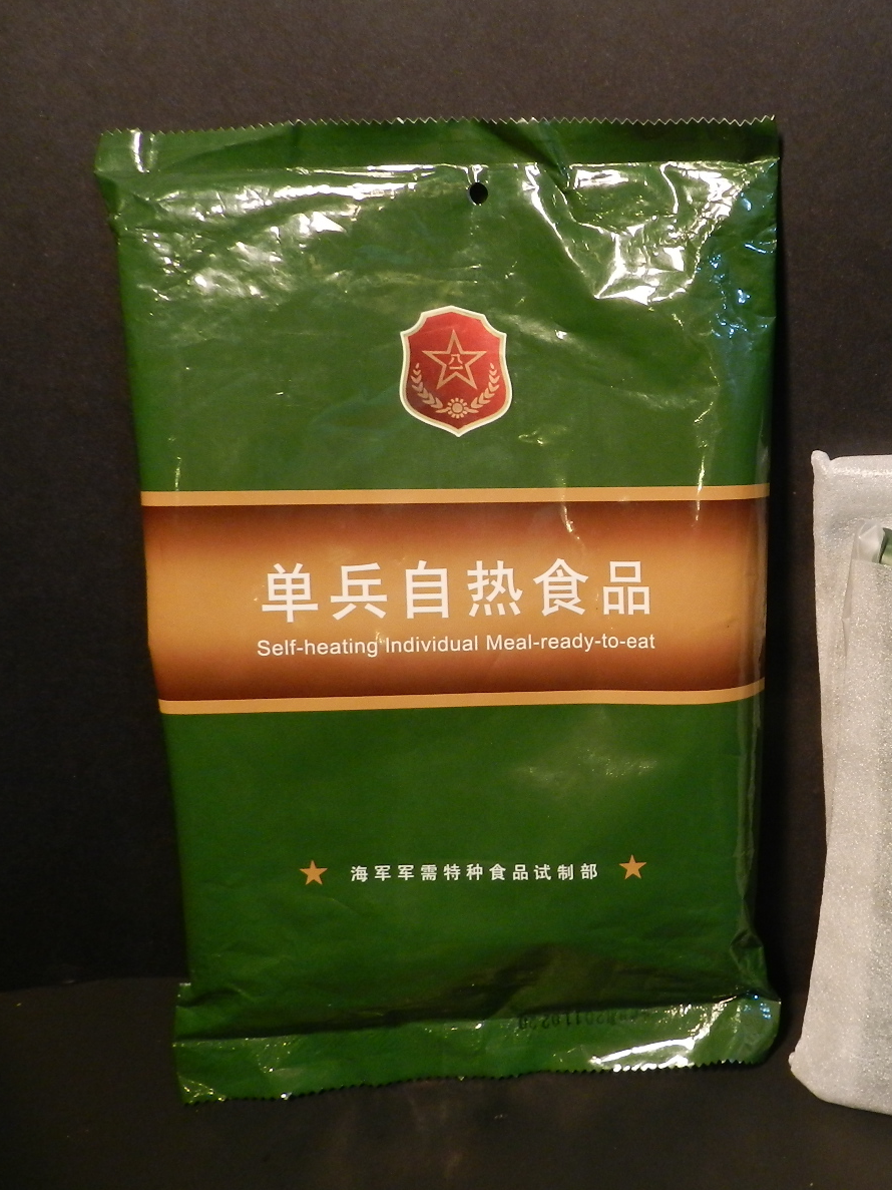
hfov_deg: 42.3
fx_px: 1065
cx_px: 773
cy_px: 591
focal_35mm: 31
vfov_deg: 58.4
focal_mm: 4
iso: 400
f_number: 3.4
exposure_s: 1/15
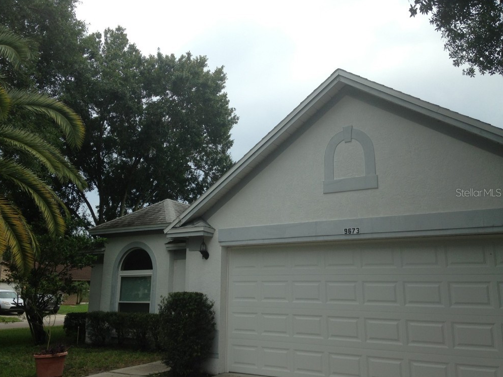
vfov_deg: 41.8
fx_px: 494
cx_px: 244
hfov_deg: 54.0
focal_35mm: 34
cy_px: 192
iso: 50
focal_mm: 4.13
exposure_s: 1/559
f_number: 2.4
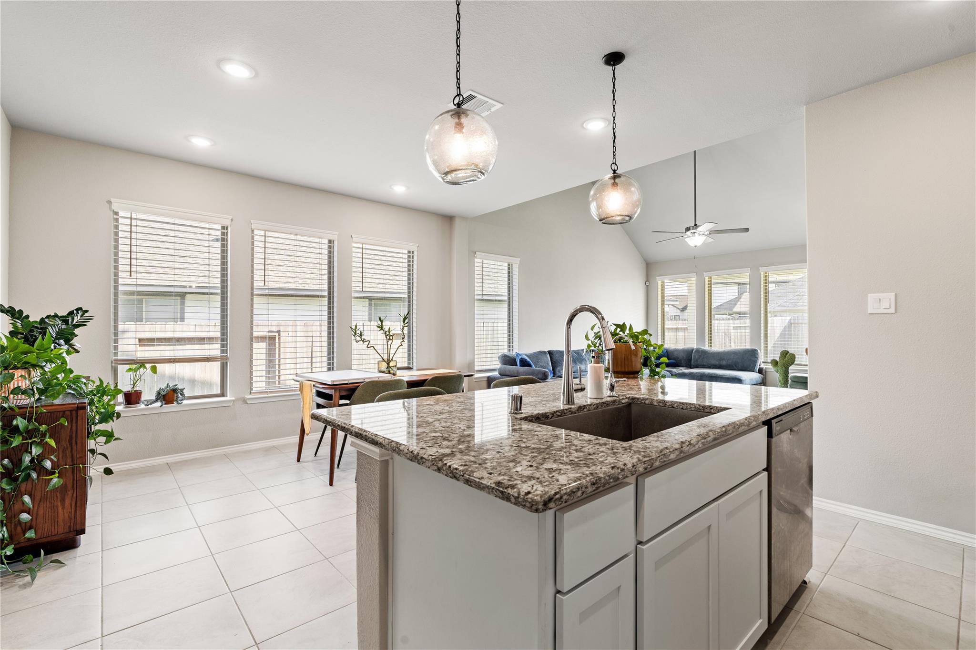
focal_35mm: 16
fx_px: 434
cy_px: 325
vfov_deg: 73.7
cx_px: 488
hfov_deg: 96.7
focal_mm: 16
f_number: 9
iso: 200
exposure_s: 1
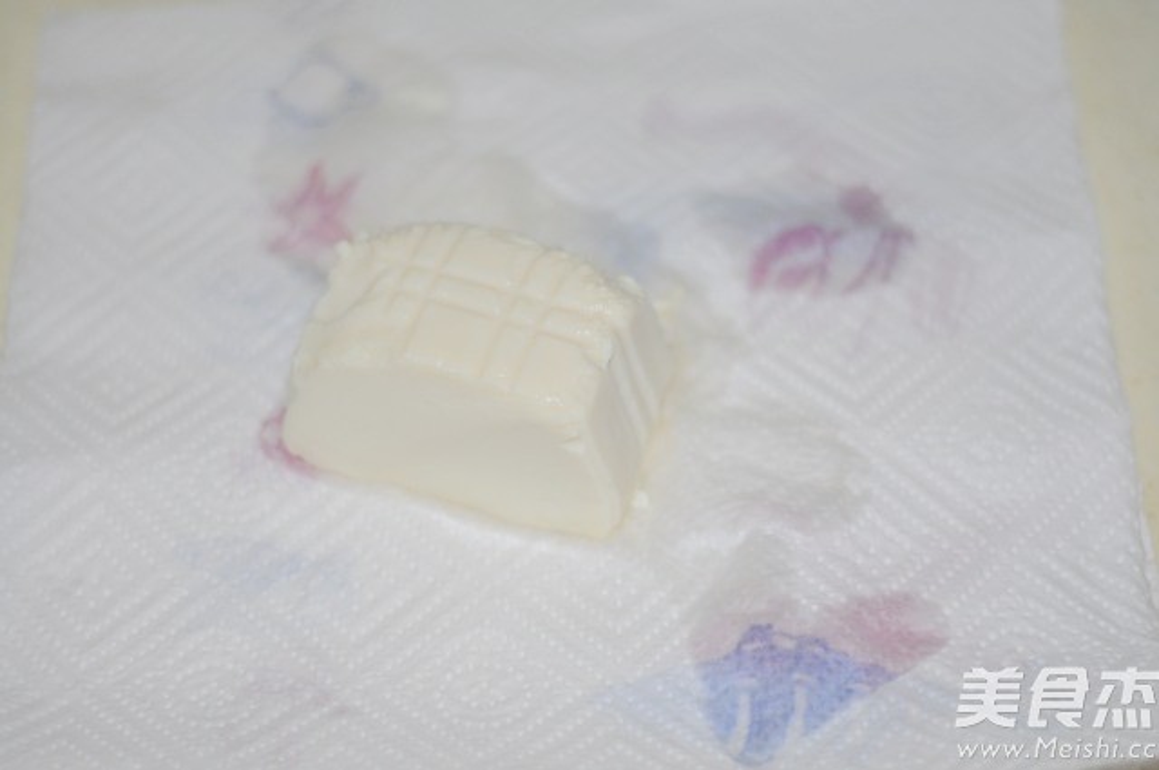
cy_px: 385
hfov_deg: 27.0
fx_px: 2411
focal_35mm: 75
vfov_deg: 18.1
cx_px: 580
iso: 200
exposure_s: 1/60
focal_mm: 50
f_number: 1.8
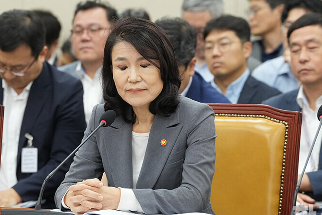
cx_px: 118
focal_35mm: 286
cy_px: 114
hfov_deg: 7.2
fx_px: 2559
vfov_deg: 4.8
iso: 2500
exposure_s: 1/125
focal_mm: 200
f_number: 6.3
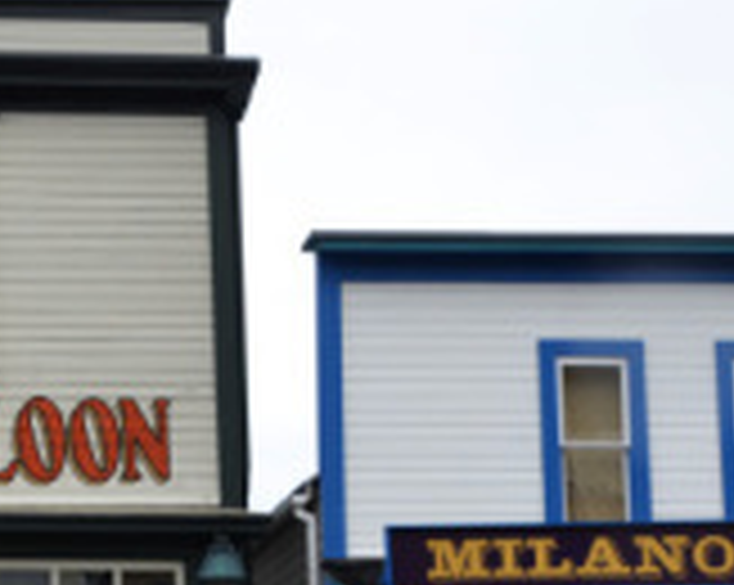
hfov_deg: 20.9
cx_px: 117
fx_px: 1962
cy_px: 403
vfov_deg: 16.9
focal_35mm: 90
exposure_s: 1/250
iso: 200
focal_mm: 21
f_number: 8
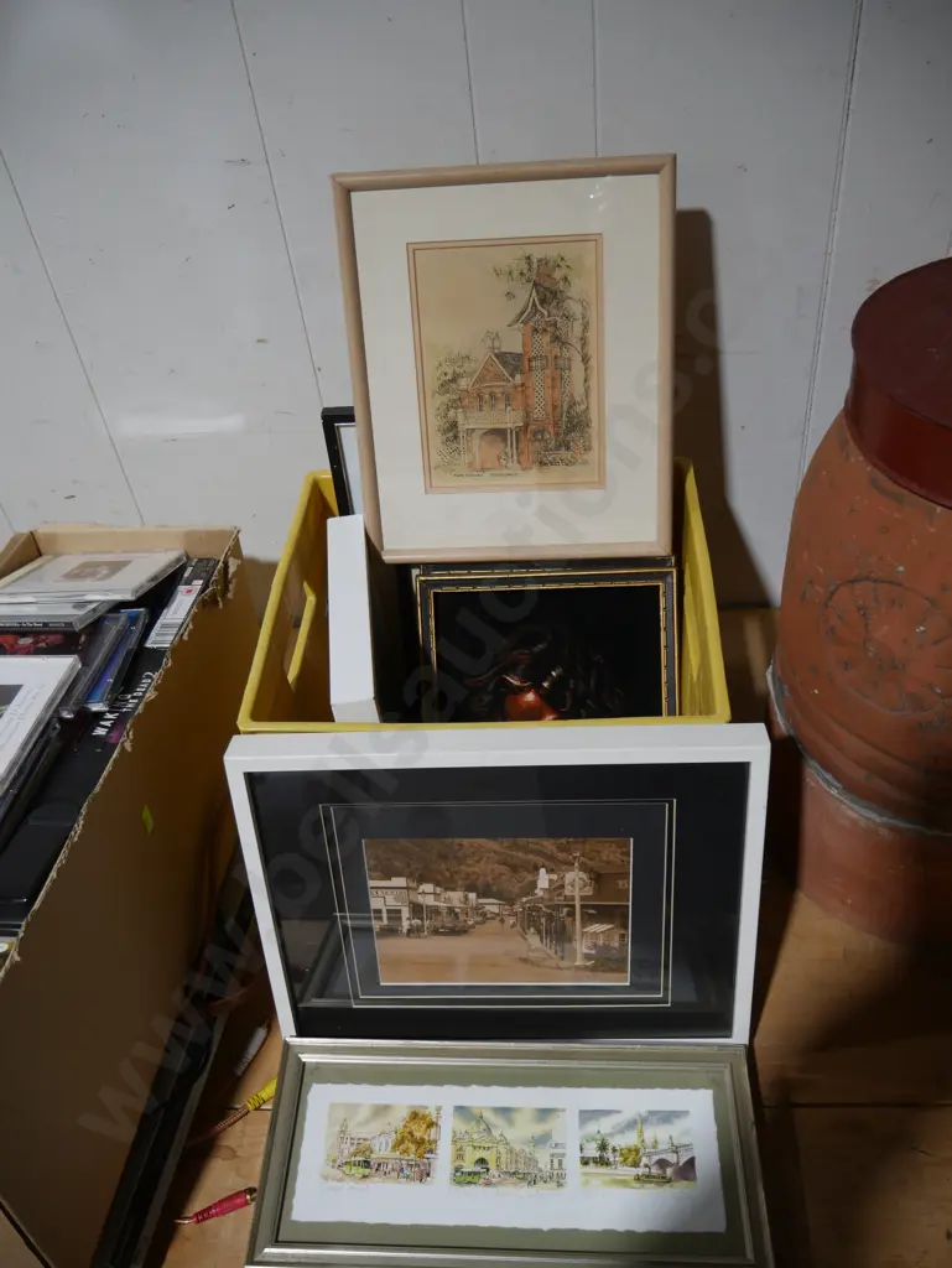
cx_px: 476
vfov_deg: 63.4
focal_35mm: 28
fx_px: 1026
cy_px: 634
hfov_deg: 49.8
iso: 200
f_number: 3.5
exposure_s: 1/80
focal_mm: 14
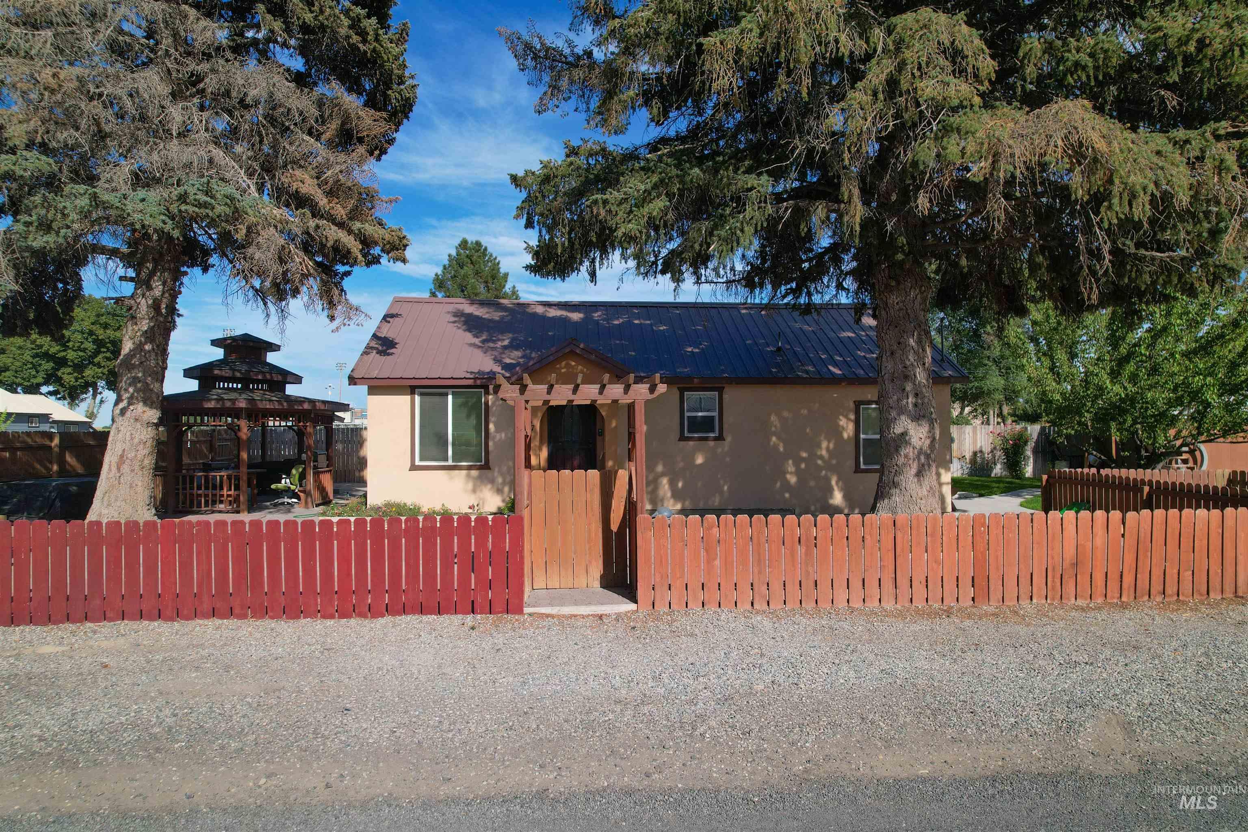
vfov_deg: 57.2
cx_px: 624
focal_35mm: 22
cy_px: 416
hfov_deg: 78.6
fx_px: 763
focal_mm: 8.38
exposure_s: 1/80
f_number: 2.8
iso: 100
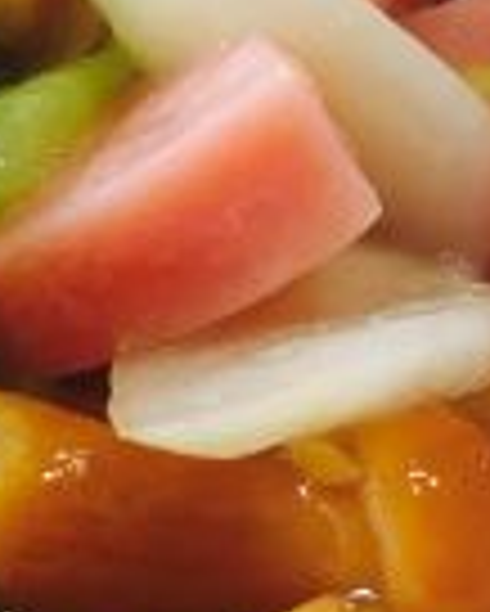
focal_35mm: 146
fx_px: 2644
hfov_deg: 10.5
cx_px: -4
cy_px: 128
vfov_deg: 13.1
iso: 25
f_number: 2.2
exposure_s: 1/33
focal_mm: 4.15
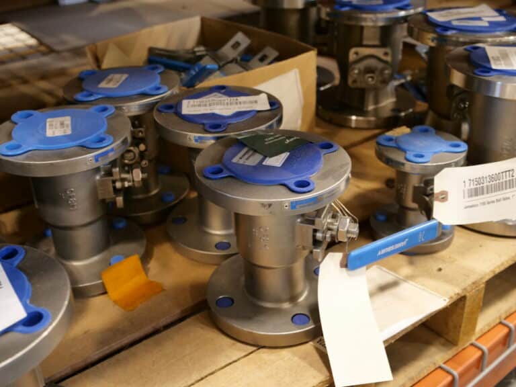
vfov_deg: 34.3
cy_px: 194
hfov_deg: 44.8
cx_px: 258
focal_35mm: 42
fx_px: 626
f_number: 3.5
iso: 800
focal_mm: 21
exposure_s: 1/25
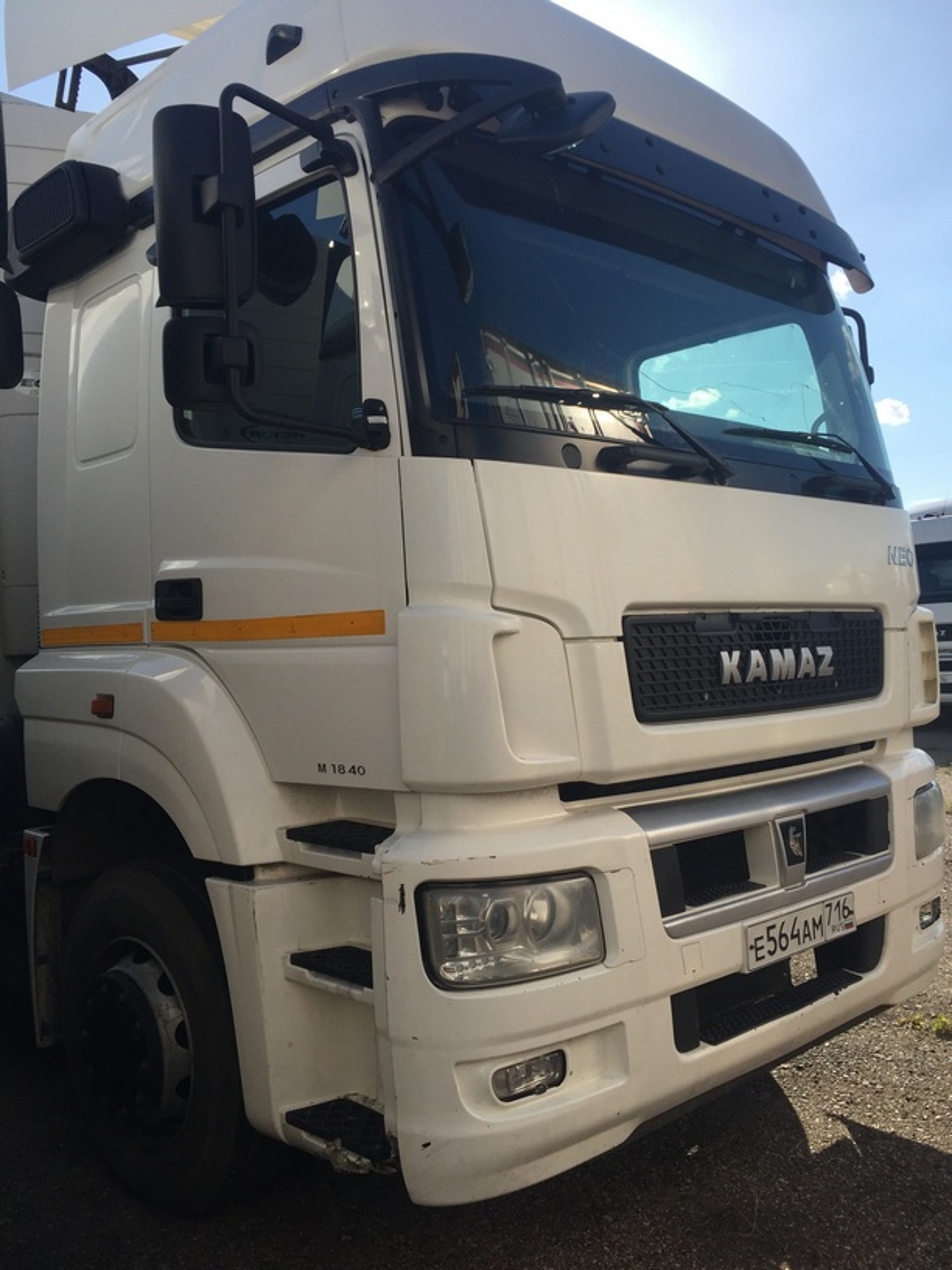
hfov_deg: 48.2
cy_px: 635
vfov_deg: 61.7
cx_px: 476
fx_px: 1063
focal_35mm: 29
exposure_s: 1/1980
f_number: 2.2
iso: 32
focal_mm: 4.15
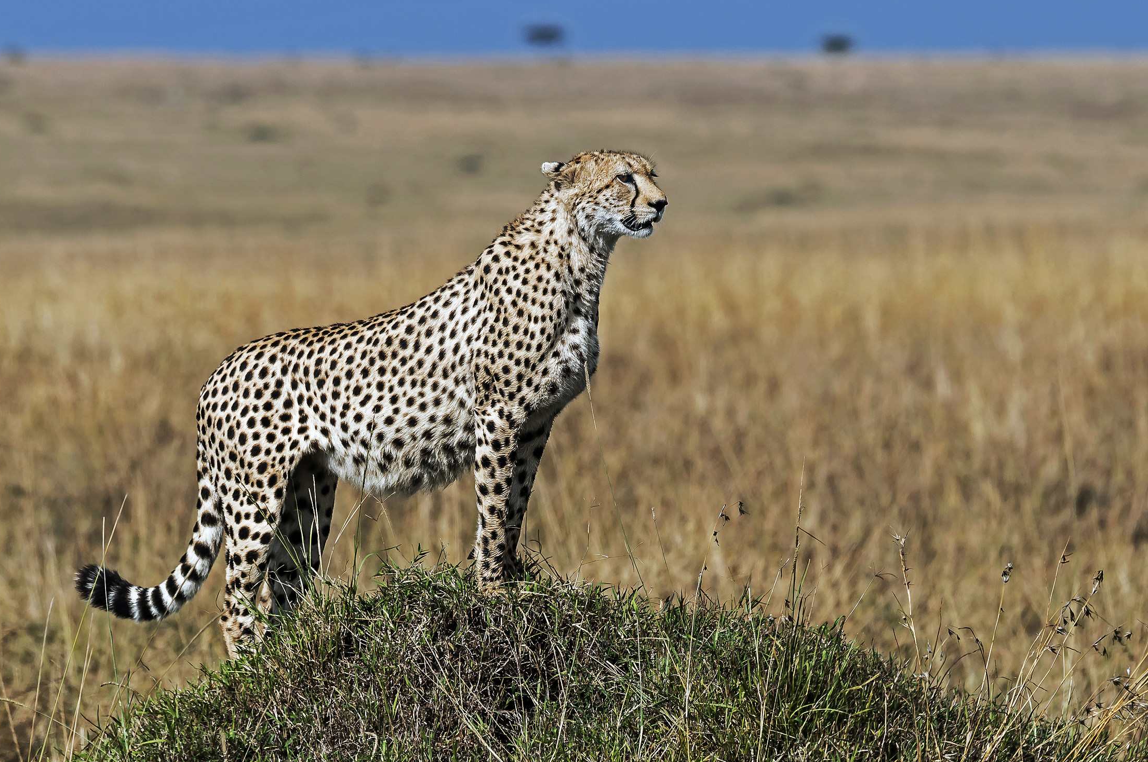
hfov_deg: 4.1
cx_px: 566
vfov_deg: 2.7
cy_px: 376
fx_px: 16085
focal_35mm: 505
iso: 200
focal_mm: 310
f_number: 8
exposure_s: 1/500
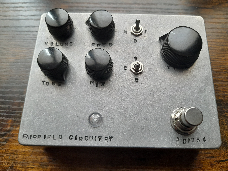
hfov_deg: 65.2
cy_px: 83
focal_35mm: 27
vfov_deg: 51.3
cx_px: 123
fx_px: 178
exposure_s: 1/50
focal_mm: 4.6
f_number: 2
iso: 200
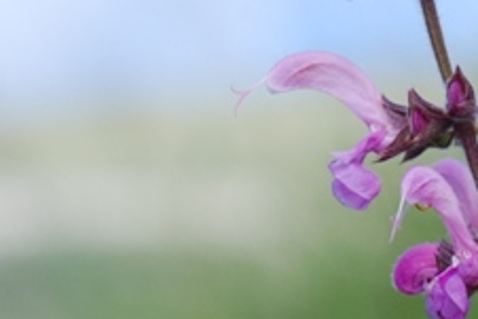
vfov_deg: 4.3
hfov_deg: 6.4
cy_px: 433
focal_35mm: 319
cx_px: 508
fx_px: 4238
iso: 250
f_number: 6.3
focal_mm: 60
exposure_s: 1/640
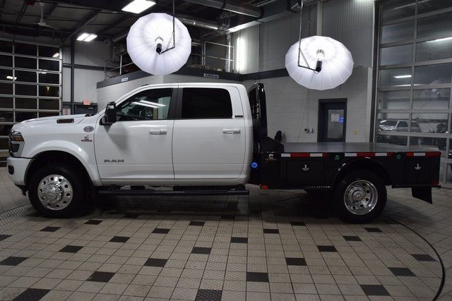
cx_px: 226
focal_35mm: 27
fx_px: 339
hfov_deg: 67.4
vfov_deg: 48.0
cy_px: 150
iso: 900
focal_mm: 18
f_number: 8
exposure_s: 1/60
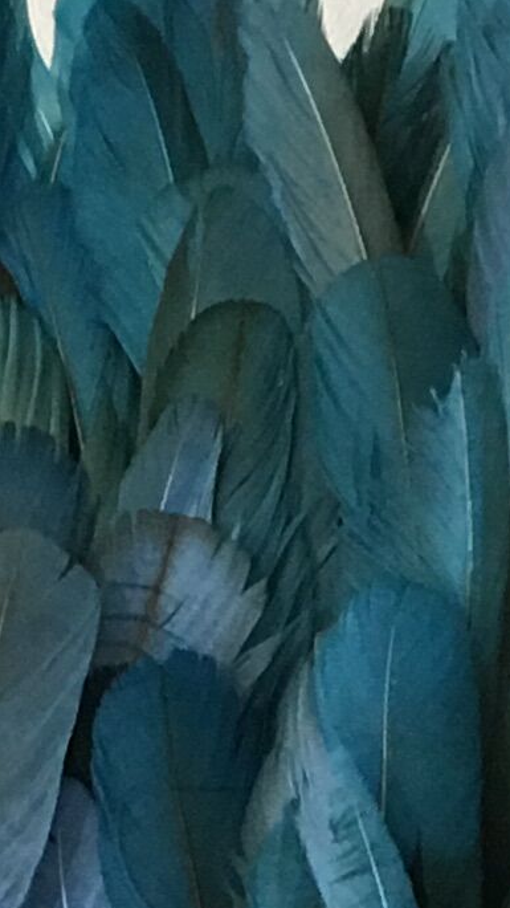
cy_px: 1734
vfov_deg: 10.7
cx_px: 221
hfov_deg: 6.5
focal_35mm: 186
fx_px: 4474
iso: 50
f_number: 2.2
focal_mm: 4.15
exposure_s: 1/33
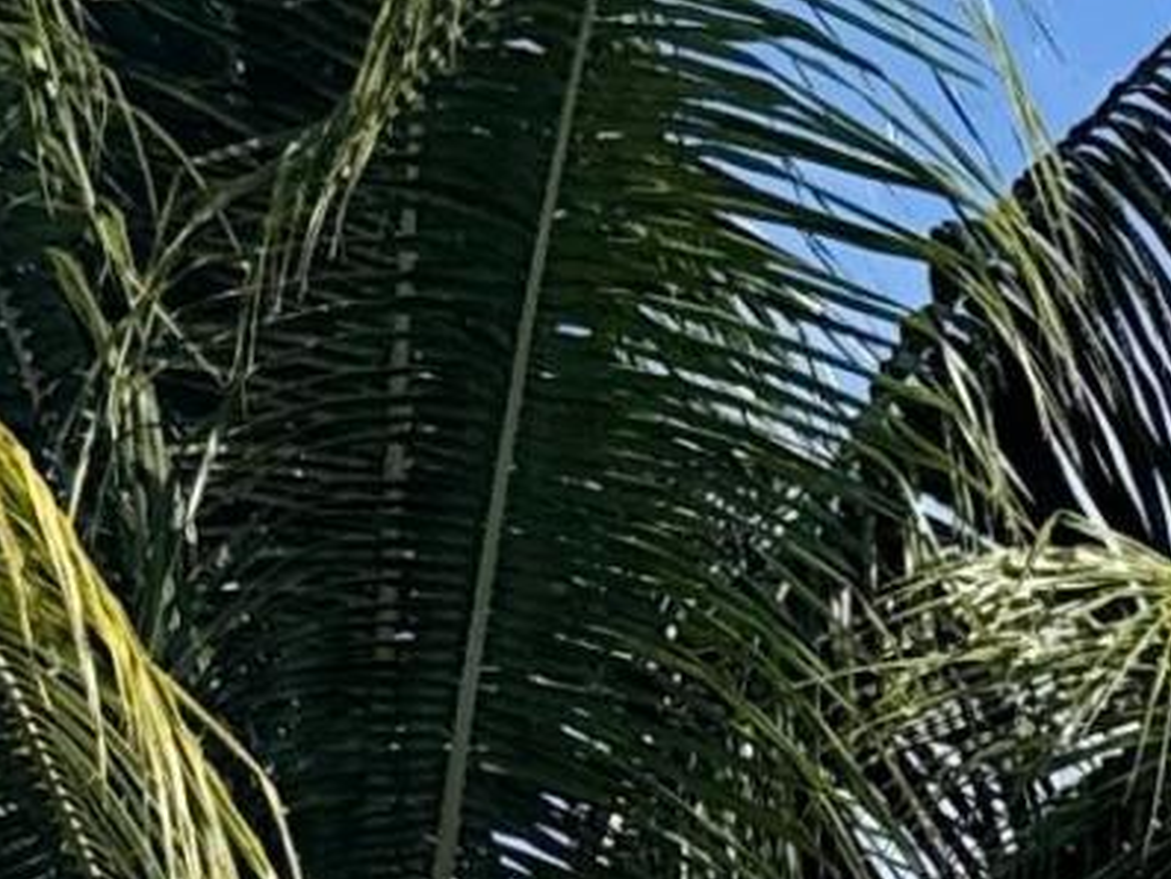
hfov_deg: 10.2
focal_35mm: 174
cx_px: 2590
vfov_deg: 7.1
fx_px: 5888
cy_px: 3135
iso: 80
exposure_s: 1/6711
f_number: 1.78
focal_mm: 6.76
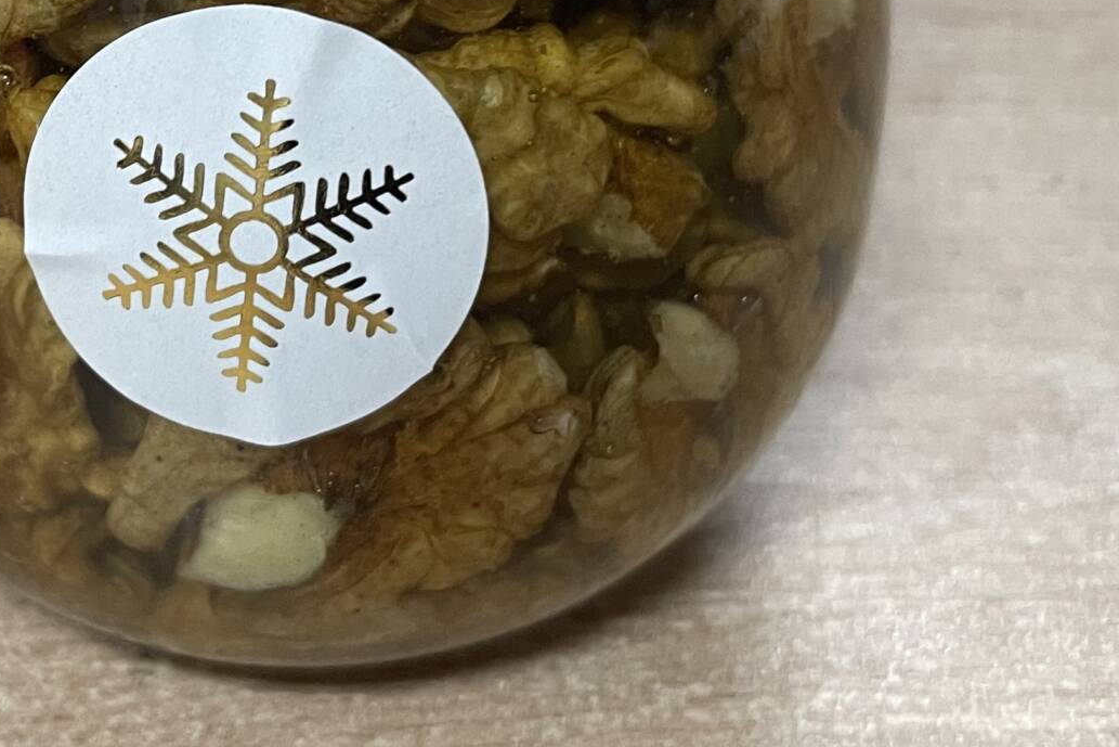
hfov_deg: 29.5
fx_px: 2083
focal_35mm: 67
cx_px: 261
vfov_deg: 19.4
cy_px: -103
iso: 160
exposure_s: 1/50
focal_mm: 4.2
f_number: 1.6
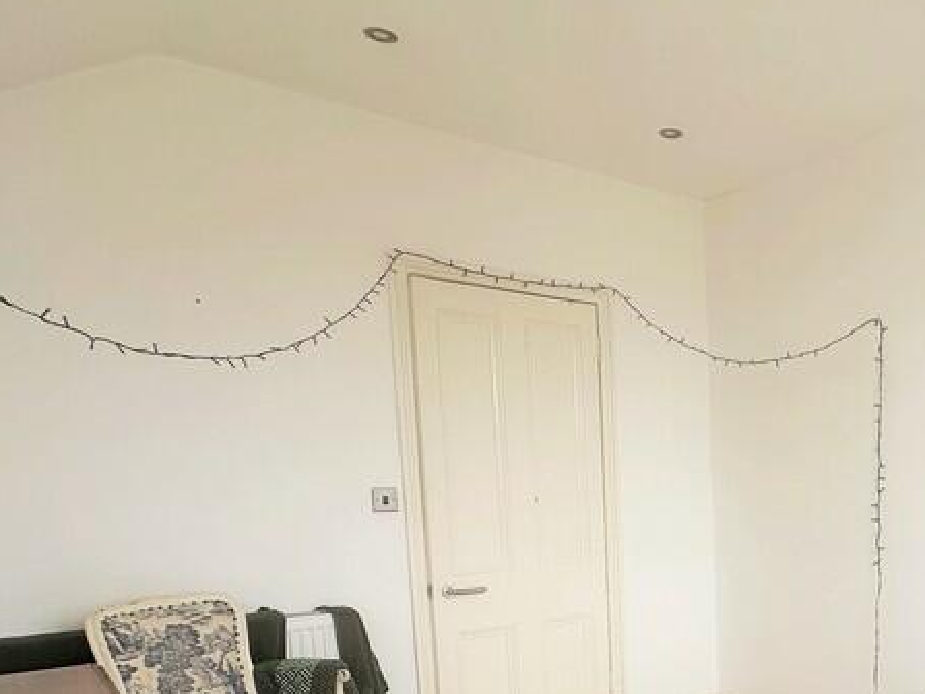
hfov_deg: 49.7
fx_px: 855
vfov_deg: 41.9
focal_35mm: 32
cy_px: 572
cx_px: 855
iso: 40
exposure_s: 1/188
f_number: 2.2
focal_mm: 2.22
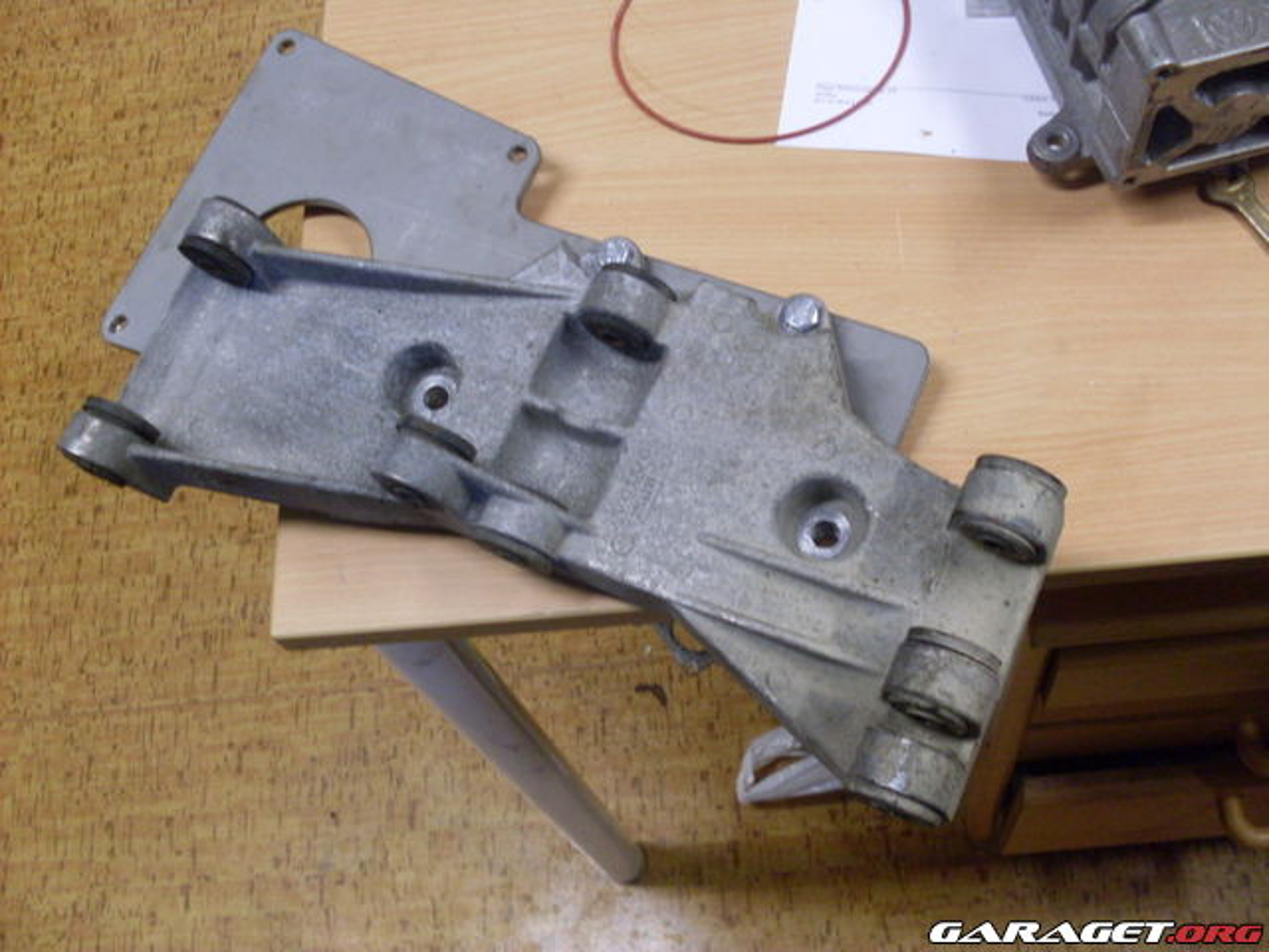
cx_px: 634
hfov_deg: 49.0
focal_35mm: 38
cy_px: 476
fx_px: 1393
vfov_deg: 37.7
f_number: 2.8
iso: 200
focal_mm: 6.3
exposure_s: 1/15
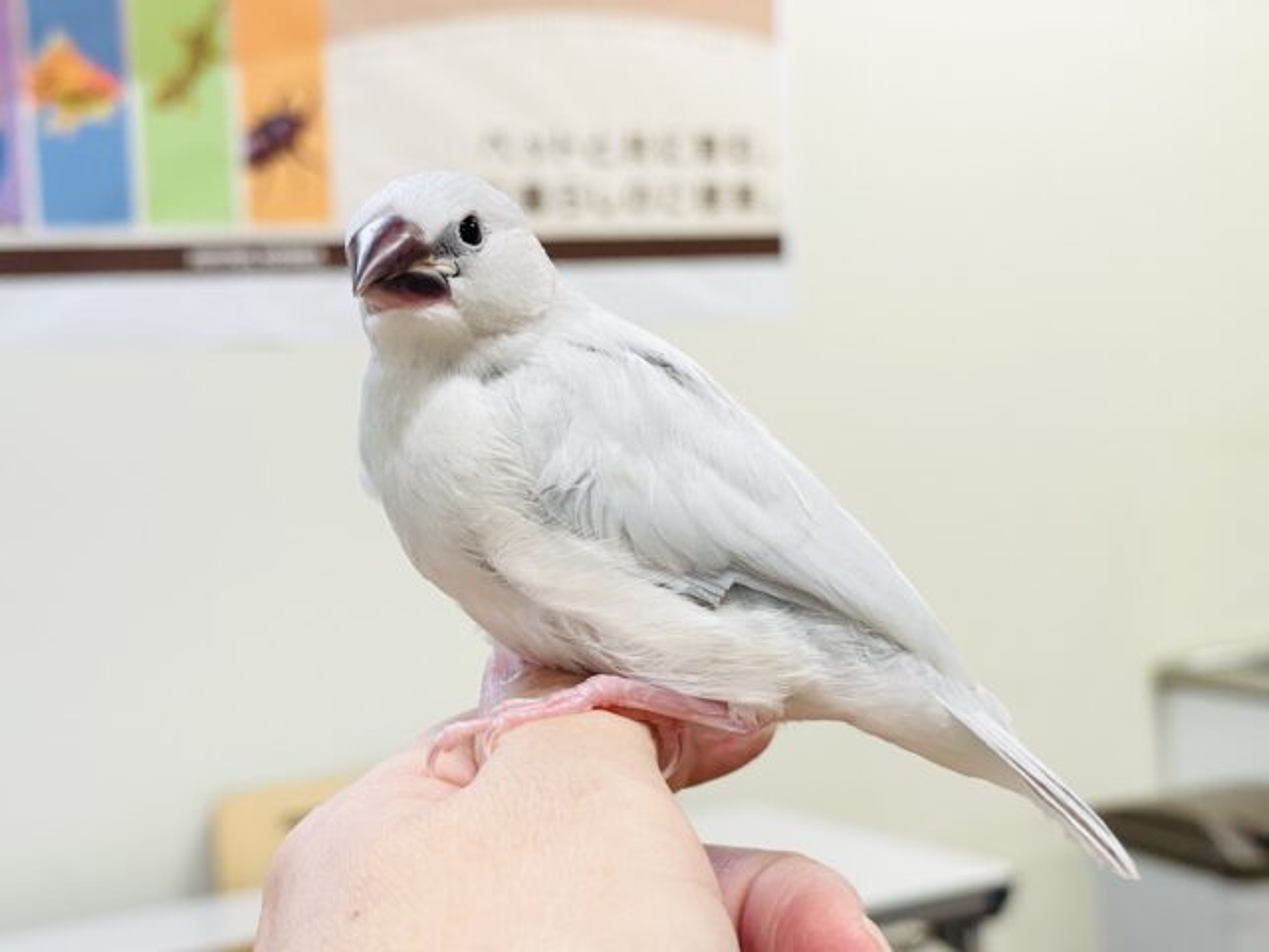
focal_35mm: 52
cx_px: 634
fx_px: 1906
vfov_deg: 28.0
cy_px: 476
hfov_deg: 36.8
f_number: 2
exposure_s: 1/99
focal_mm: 6
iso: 64
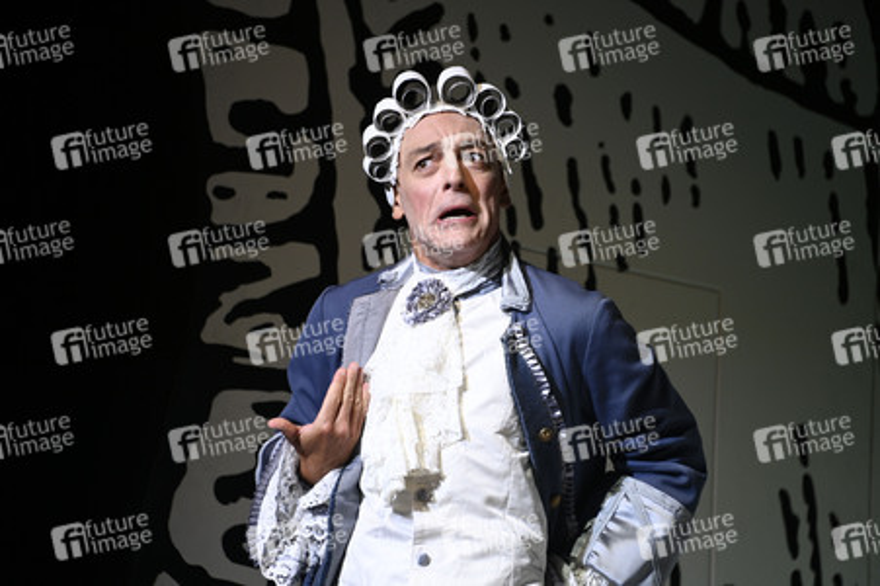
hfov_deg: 6.9
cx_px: 440
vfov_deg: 4.6
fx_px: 7328
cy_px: 293
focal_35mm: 300
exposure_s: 1/250
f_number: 5.6
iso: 1250
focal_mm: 300
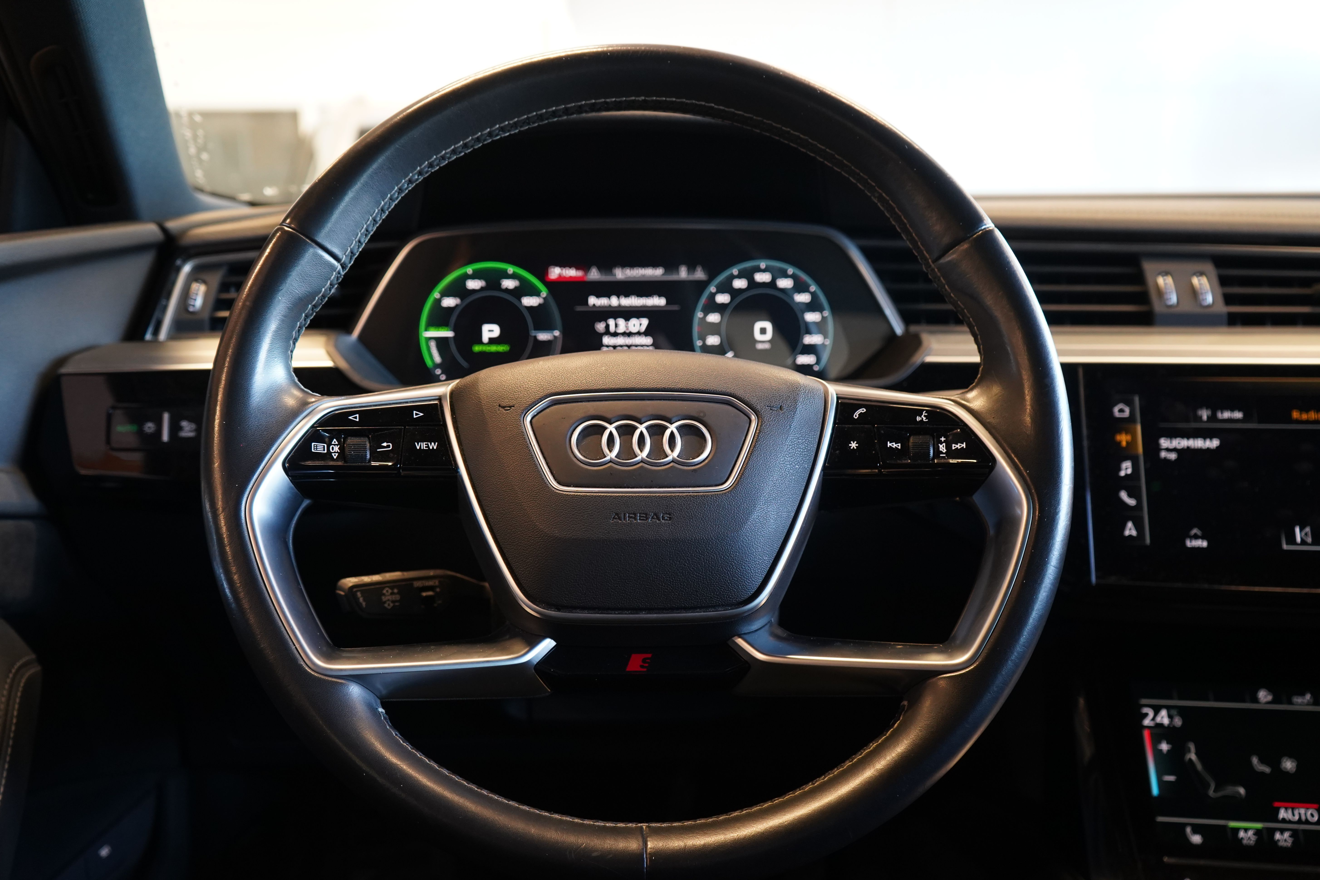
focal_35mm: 33
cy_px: 452
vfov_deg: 40.0
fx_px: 1210
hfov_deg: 57.2
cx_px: 641
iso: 2000
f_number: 5
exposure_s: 1/20
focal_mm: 32
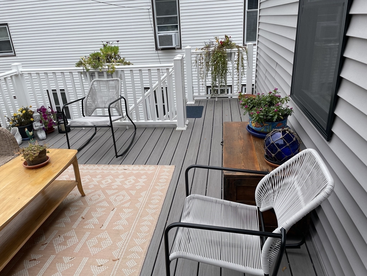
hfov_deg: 67.3
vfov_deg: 53.1
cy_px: 138
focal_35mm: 26
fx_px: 276
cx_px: 184
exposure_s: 1/790
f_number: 1.6
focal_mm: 4.2
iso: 32
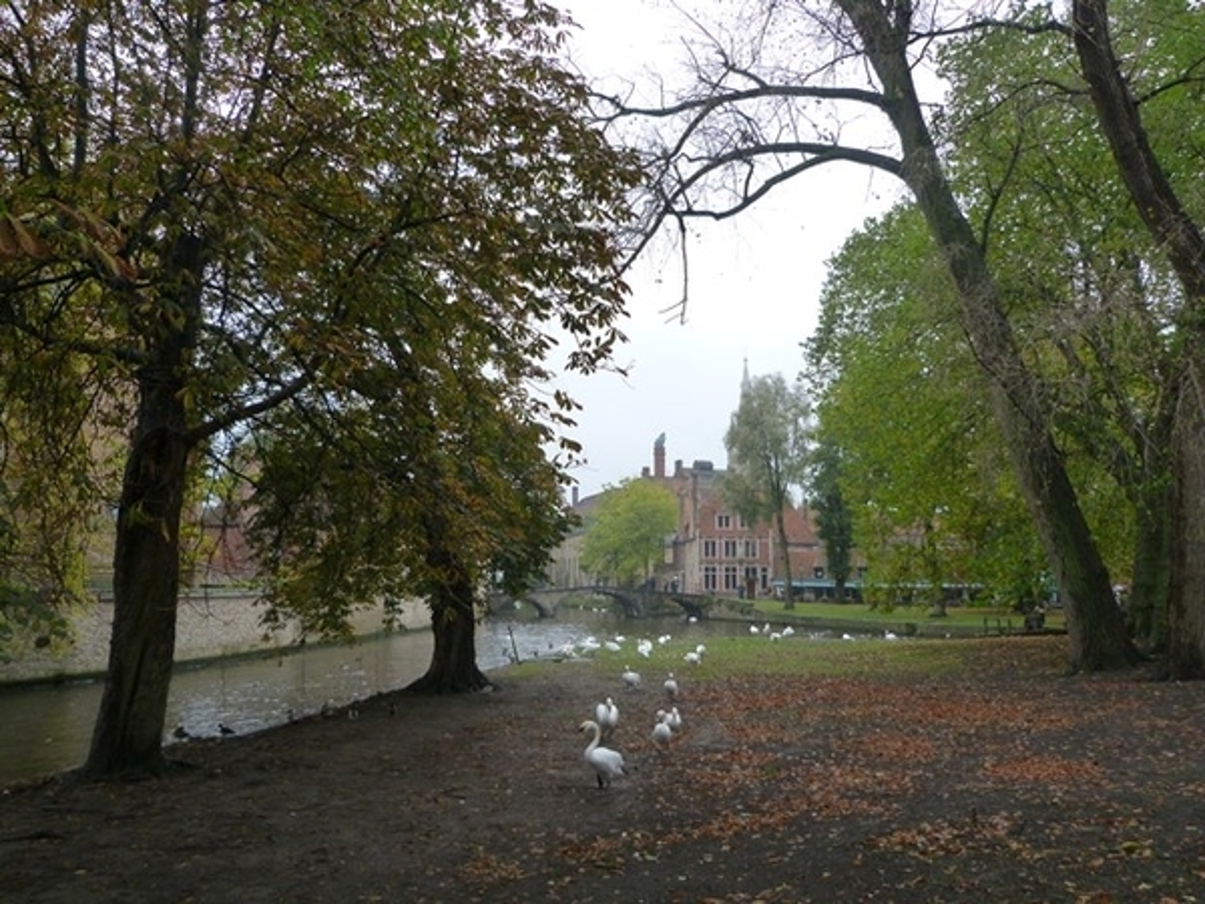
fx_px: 870
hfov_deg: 69.4
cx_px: 602
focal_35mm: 25
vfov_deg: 54.9
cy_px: 452
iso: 125
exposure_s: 1/100
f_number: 2.8
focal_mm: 4.5
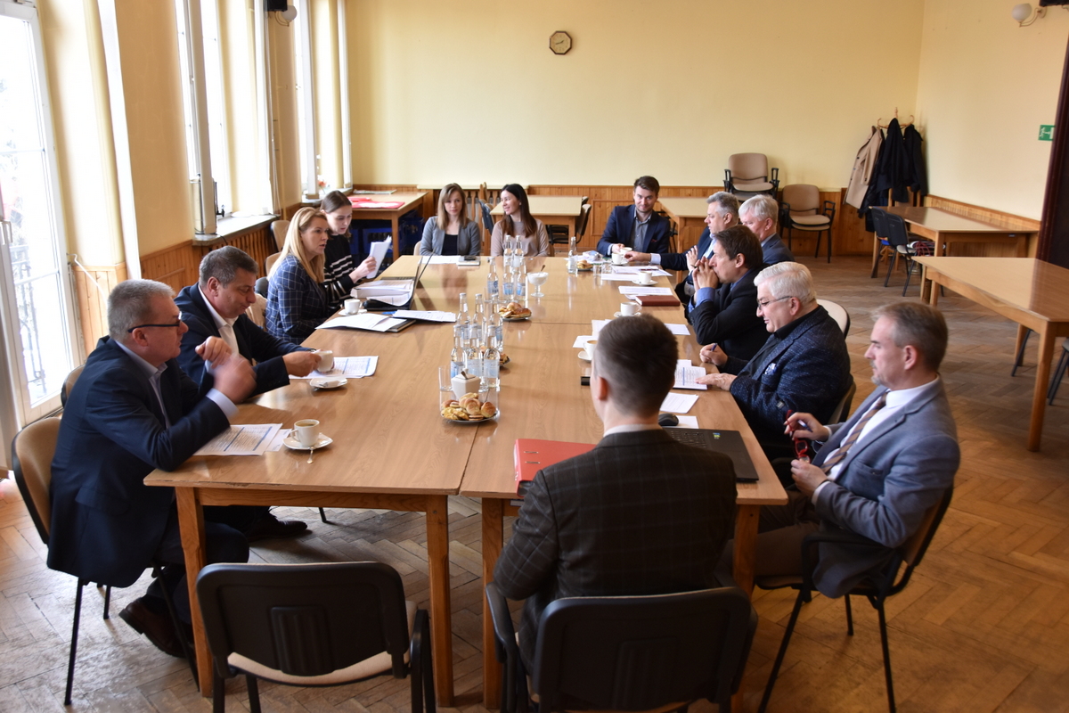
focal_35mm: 30
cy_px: 356
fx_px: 891
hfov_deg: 61.9
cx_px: 534
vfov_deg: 43.6
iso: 320
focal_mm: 20
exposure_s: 1/30
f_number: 3.5
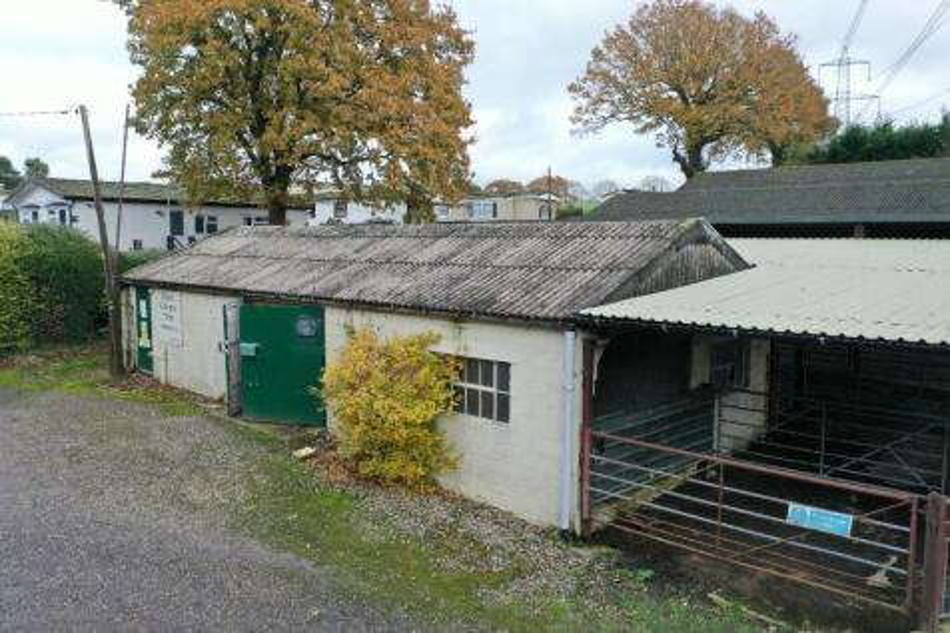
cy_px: 316
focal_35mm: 28
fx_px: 739
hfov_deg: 65.5
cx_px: 475
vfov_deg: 46.4
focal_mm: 10.26
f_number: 4
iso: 100
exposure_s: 1/120
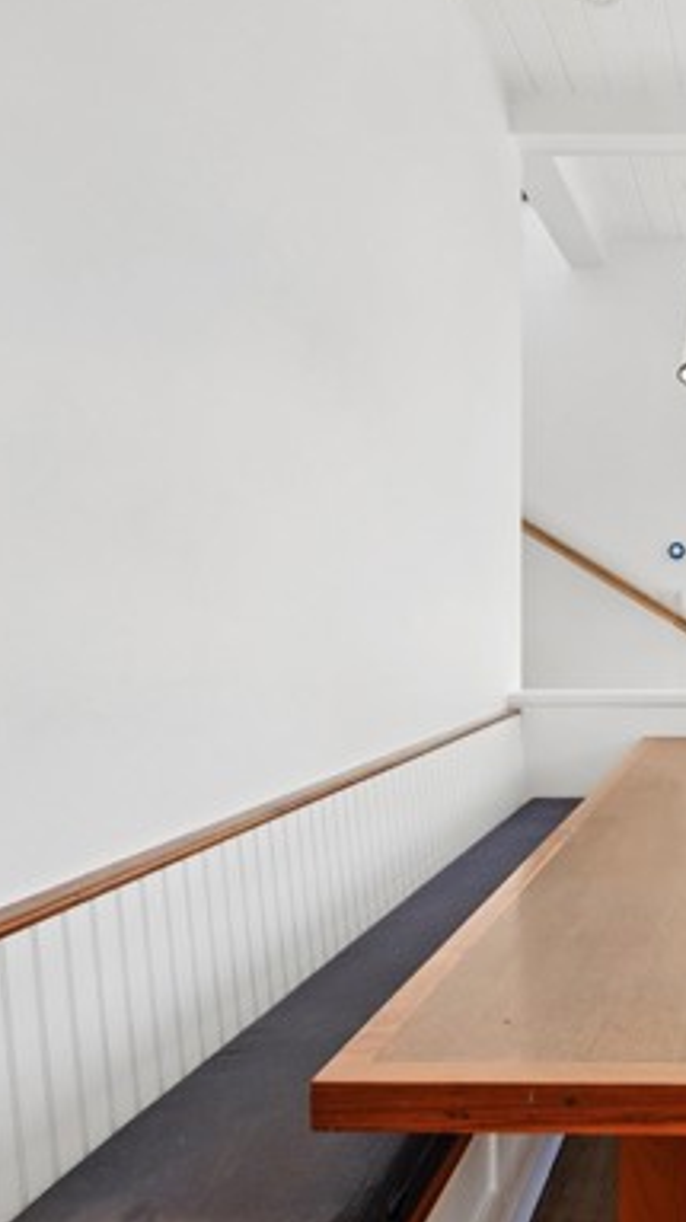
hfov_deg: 34.9
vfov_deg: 67.9
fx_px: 907
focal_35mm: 28
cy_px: 632
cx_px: 775
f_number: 8
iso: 400
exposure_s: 1/40
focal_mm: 16
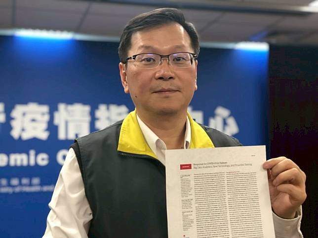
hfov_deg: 33.8
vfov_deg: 25.7
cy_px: 119
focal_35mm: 57
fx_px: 524
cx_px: 159
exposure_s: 1/30
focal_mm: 6.6
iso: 125
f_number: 2.8
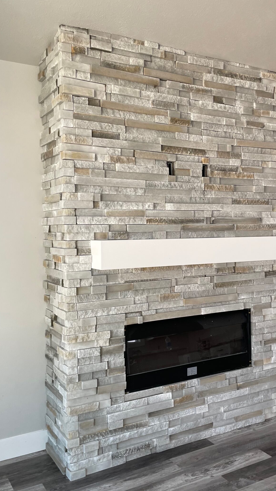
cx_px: 168
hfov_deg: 33.6
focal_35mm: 35
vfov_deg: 56.6
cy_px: 240
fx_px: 456
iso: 80
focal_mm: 4.2
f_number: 1.6
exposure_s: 1/121
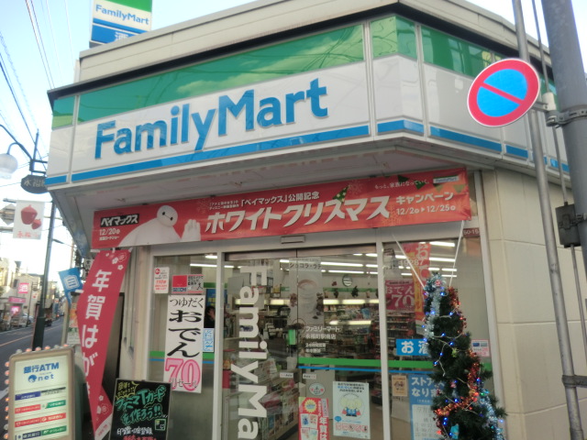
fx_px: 407
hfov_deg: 71.6
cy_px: 220
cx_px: 294
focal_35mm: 24
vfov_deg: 56.8
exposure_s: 1/125
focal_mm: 4.3
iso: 80
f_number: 3.2
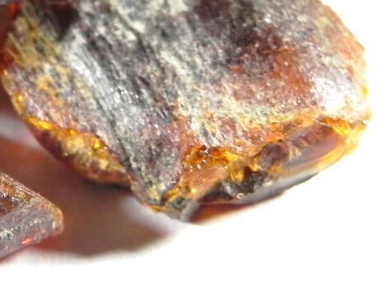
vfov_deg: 7.5
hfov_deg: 9.8
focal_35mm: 198
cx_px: -111
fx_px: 2231
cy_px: 6
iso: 160
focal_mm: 13.4
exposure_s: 1/243
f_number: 4
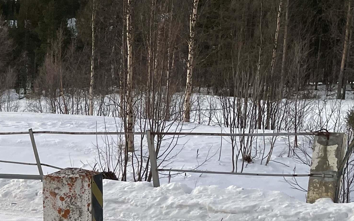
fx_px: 724
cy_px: 234
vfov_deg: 16.9
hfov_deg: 25.7
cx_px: -22
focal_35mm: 75
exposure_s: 1/121
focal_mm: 4.2
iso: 125
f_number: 1.6
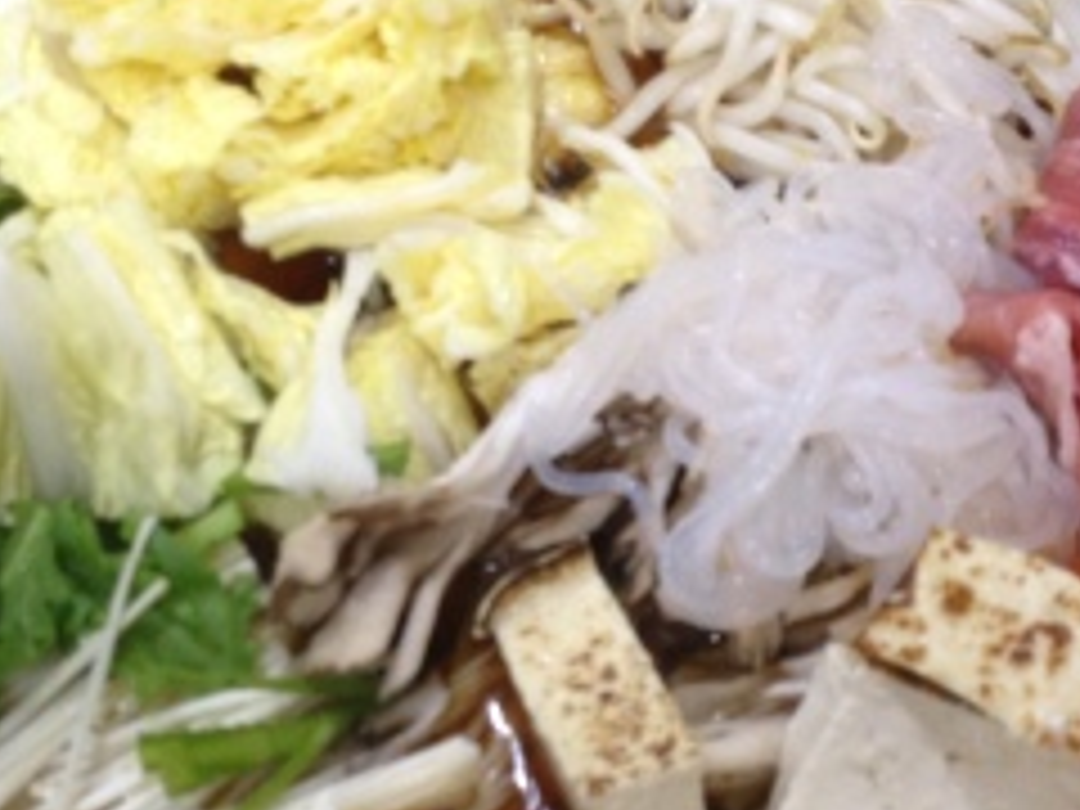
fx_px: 2278
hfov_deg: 26.7
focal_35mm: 73
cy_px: 479
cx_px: 585
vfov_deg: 20.1
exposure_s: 1/20
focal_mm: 4.28
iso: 125
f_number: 2.4
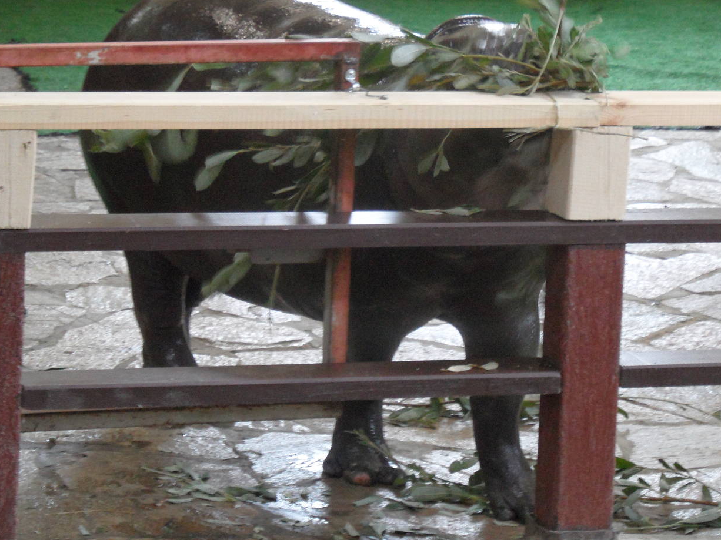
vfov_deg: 6.3
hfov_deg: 8.4
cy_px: 204
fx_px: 4894
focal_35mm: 235
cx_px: 408
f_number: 4.4
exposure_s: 1/15
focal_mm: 29.7
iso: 400
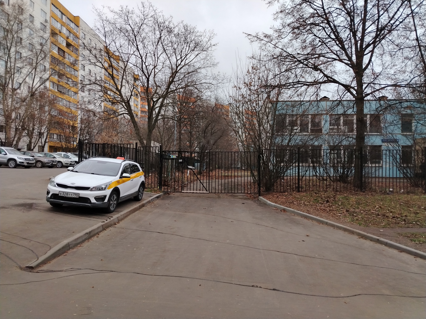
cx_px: 213
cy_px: 160
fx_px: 295
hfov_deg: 71.6
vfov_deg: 56.8
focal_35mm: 24
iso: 184
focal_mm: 5.25
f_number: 1.75
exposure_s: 1/100
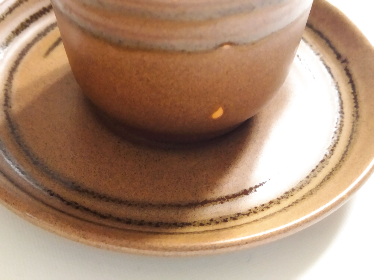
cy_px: 140
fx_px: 292
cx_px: 187
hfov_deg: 65.3
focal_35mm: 27
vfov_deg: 51.4
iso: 206
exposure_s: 1/33
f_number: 1.79
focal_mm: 4.71
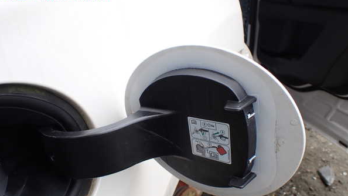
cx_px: 175
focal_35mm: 33
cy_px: 120
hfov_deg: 59.5
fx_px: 304
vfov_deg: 35.5
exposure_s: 1/125
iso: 100
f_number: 3.2
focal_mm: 5.4
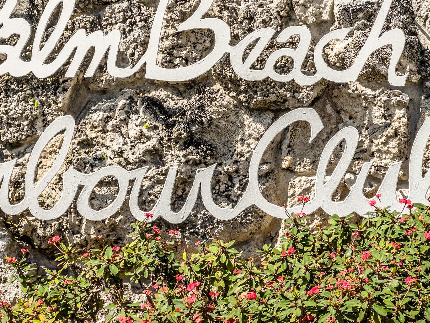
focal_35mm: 115
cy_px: 98
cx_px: 176
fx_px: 1429
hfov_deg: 17.1
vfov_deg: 12.9
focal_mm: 9
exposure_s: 1/896
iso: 32
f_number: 2.8
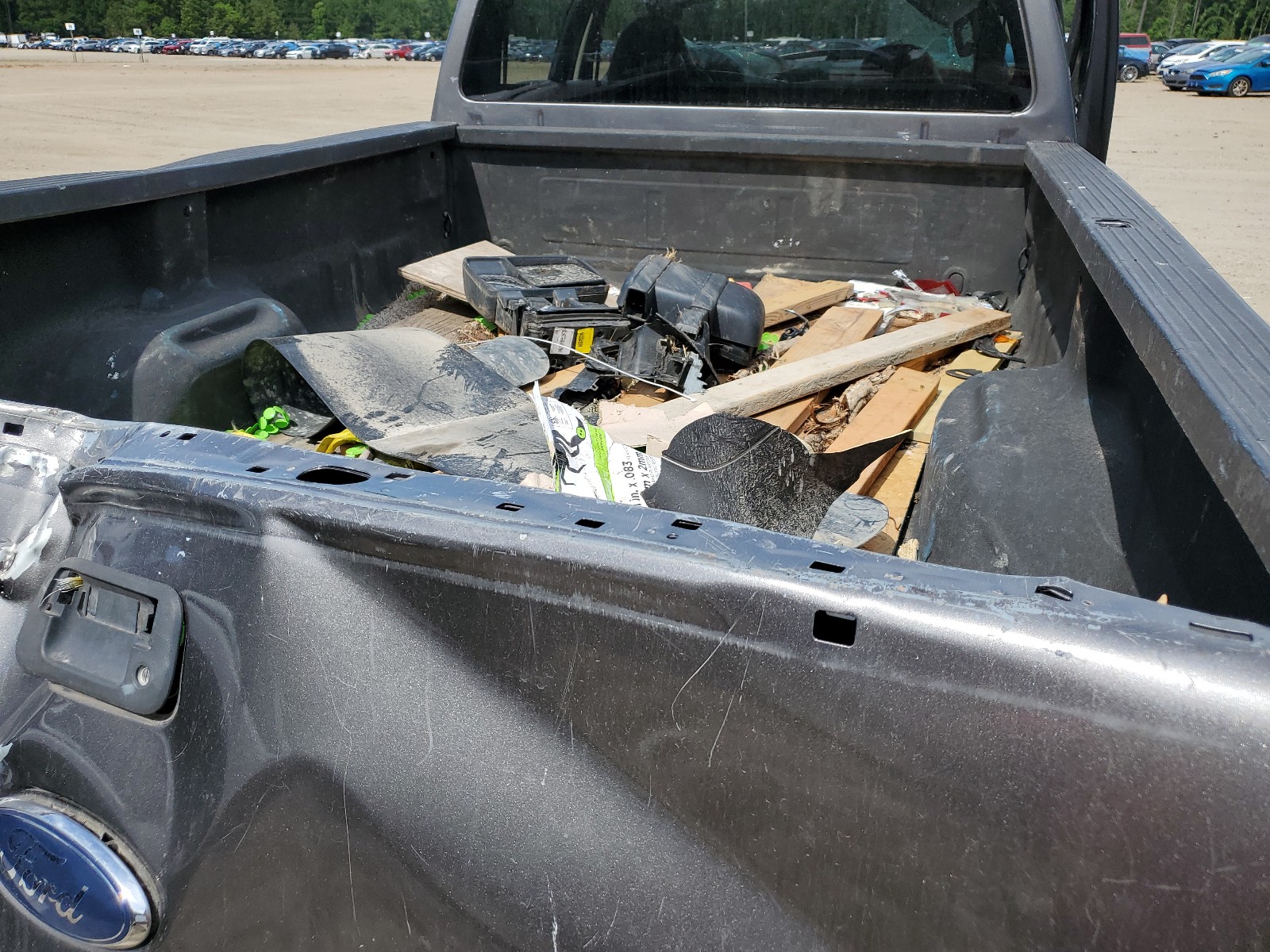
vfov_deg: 53.1
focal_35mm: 26
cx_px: 635
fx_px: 954
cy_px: 476
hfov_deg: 67.3
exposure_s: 1/3333
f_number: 1.5
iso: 50
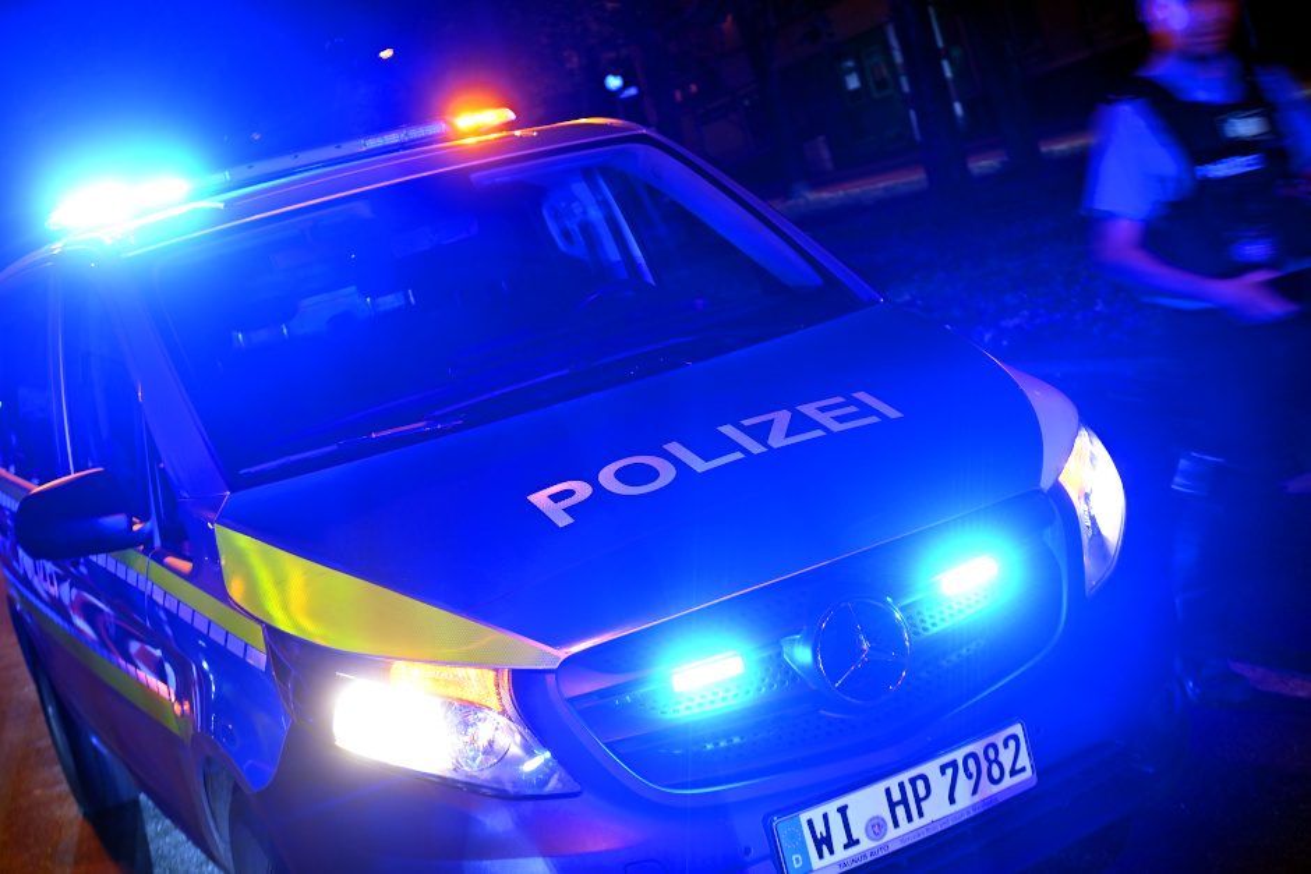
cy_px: 437
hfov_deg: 39.6
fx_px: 1821
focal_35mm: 50
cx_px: 656
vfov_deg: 27.0
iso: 500
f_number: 4.5
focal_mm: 50
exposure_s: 1/15
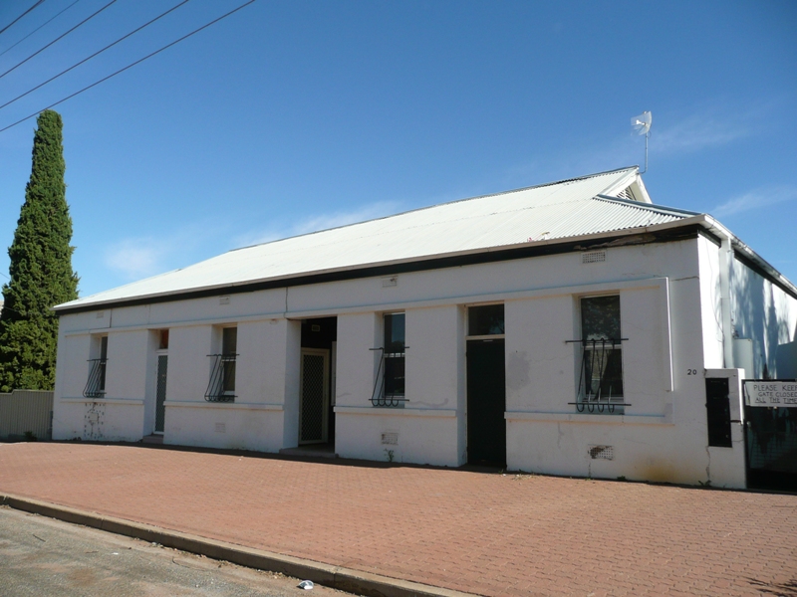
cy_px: 298
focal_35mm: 28
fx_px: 645
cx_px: 398
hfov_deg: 63.4
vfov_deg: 49.7
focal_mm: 4.6
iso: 100
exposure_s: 1/1300
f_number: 3.3
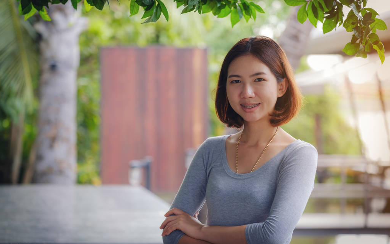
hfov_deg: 16.8
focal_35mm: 124
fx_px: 1318
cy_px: 125
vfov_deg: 10.6
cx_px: 195
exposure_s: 1/60
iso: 200
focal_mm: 80.4
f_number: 2.8
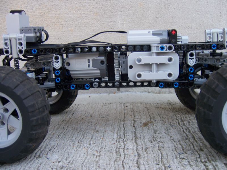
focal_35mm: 36
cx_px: 114
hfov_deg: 51.4
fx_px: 236
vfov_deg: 39.7
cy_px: 85
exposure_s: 1/40
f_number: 2.8
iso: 80
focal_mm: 6.2
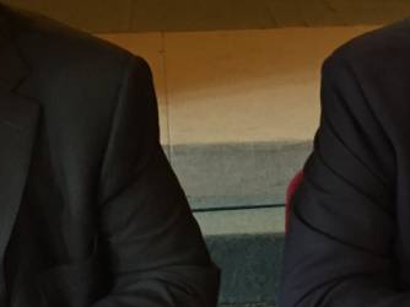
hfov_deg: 22.0
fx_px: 1053
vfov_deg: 16.5
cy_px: 77
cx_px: 206
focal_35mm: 89
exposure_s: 1/33
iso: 200
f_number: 2.2
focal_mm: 4.15
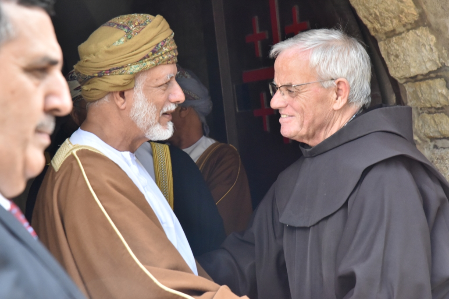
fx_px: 1310
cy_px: 150
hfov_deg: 19.5
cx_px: 224
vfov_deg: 13.0
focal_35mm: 105
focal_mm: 105
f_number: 10
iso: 2500
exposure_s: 1/400
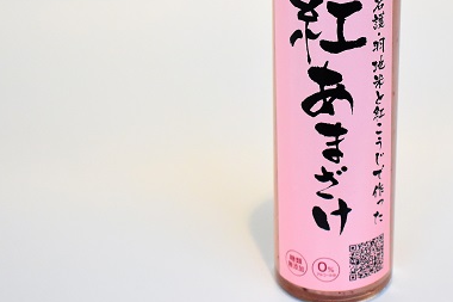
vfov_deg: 12.6
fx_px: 1358
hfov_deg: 18.8
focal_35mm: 108
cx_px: 327
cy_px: 30
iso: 1600
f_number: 4.8
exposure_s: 1/1000
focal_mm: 38
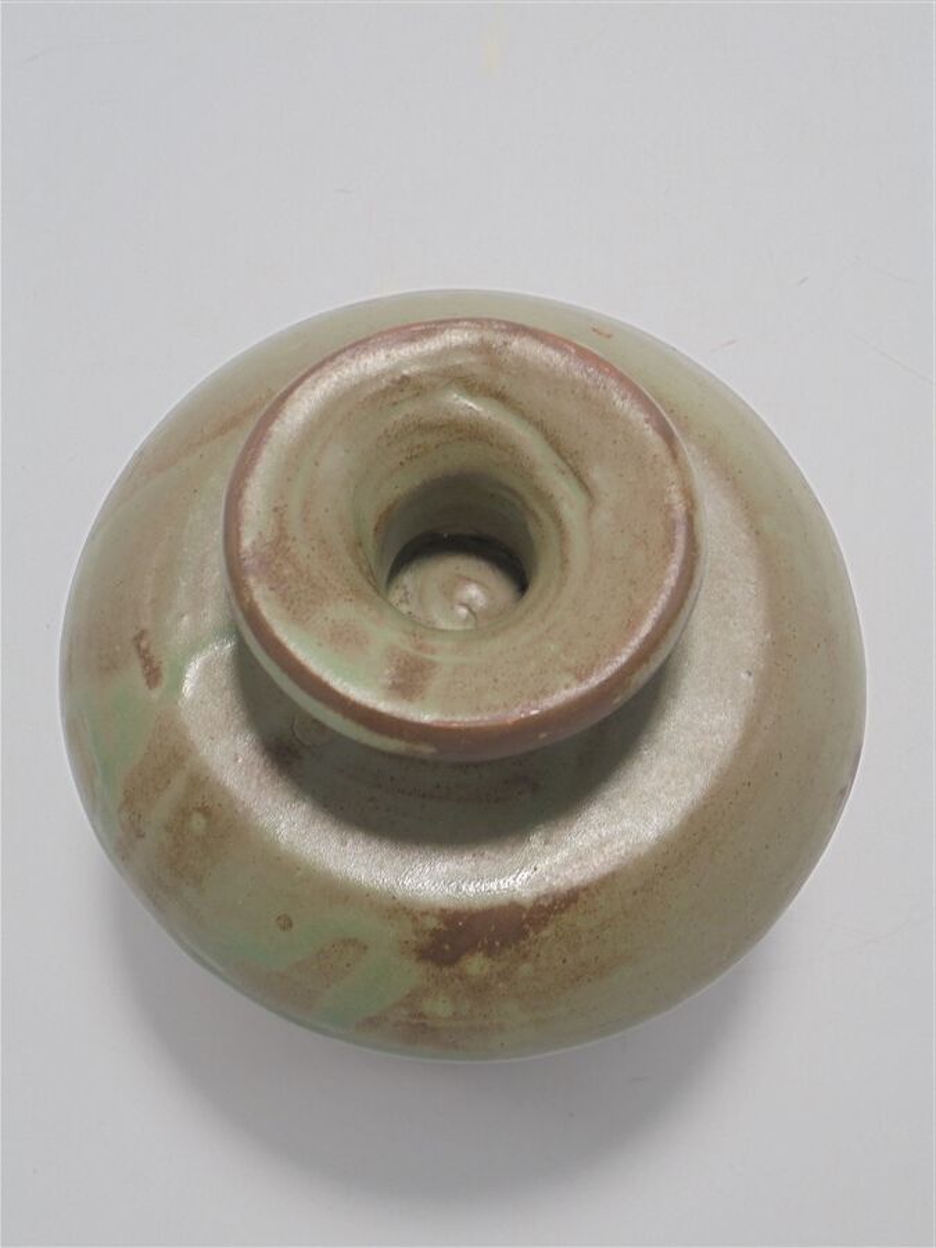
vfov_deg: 49.0
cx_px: 468
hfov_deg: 37.7
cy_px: 624
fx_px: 1370
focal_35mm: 38
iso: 100
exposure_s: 1/50
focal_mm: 6.9
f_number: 4.2
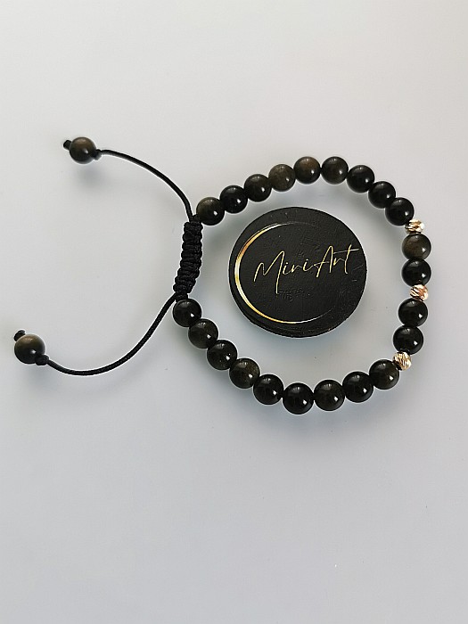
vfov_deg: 49.0
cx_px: 234
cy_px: 312
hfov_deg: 37.7
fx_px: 685
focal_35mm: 38
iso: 160
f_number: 1.6
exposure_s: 1/50
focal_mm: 5.56
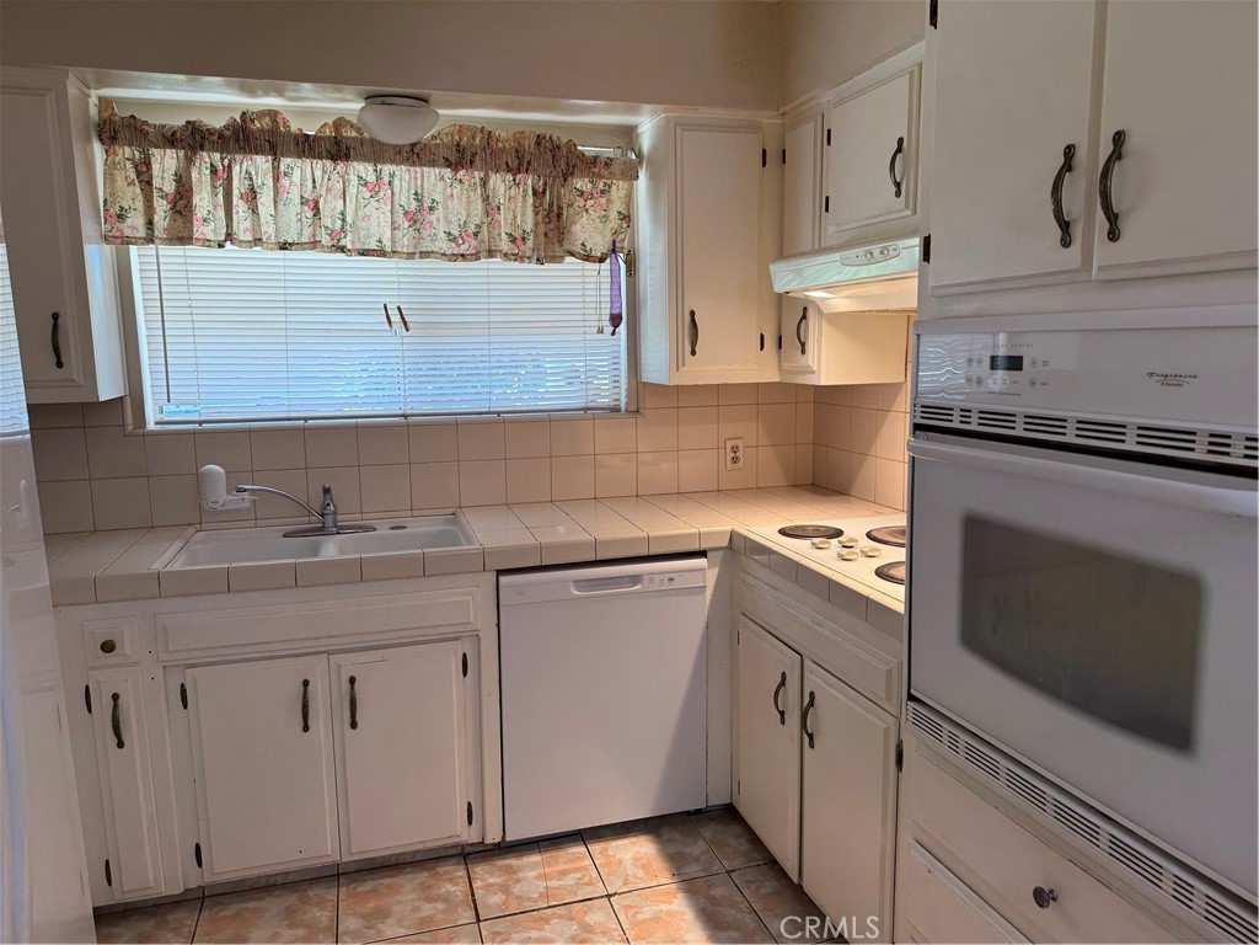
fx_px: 873
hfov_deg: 71.6
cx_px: 630
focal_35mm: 24
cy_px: 472
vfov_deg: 56.8
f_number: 1.78
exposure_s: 1/120
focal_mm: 6.76
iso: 125
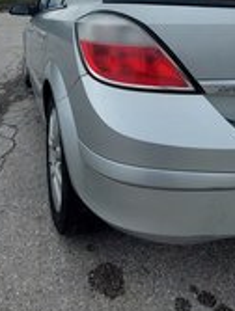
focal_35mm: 33
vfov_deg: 47.9
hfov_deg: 42.9
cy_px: 16
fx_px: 298
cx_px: 92
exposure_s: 1/1765
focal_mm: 1.74
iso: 50
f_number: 2.2
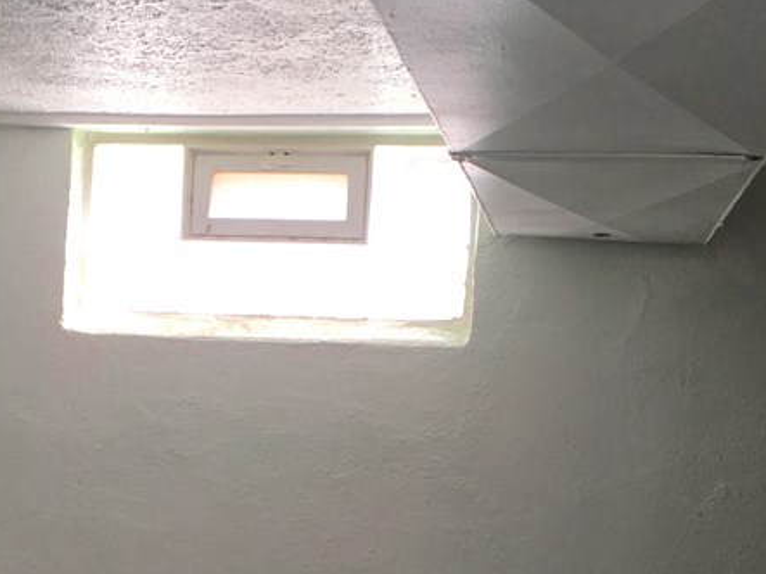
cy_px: 479
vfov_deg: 21.6
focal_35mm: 67
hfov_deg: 28.8
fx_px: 1482
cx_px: 258
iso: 25
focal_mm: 4.15
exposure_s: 1/44
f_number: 2.2
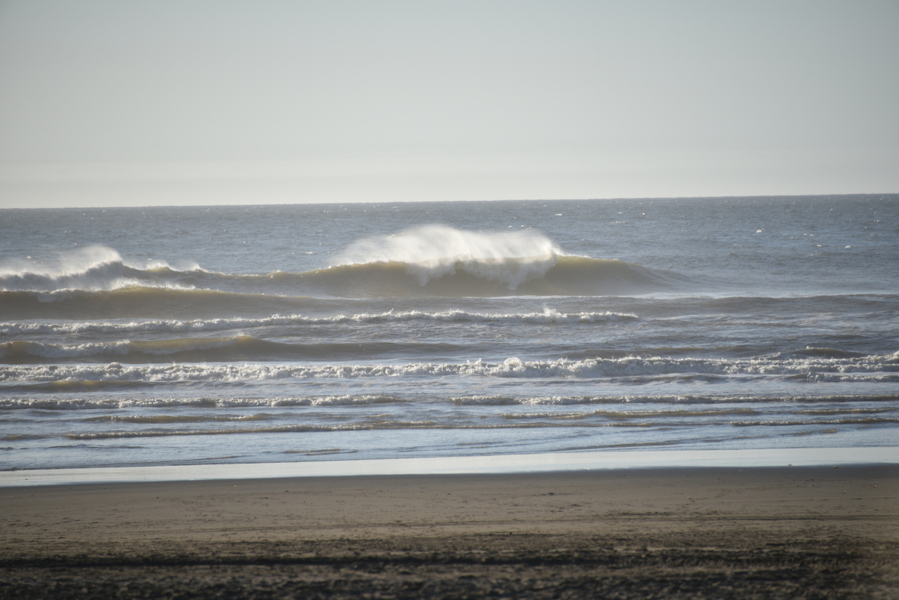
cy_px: 300
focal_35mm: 300
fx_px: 7493
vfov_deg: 4.6
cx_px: 450
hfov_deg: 6.9
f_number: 6.3
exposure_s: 1/640
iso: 100
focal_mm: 300
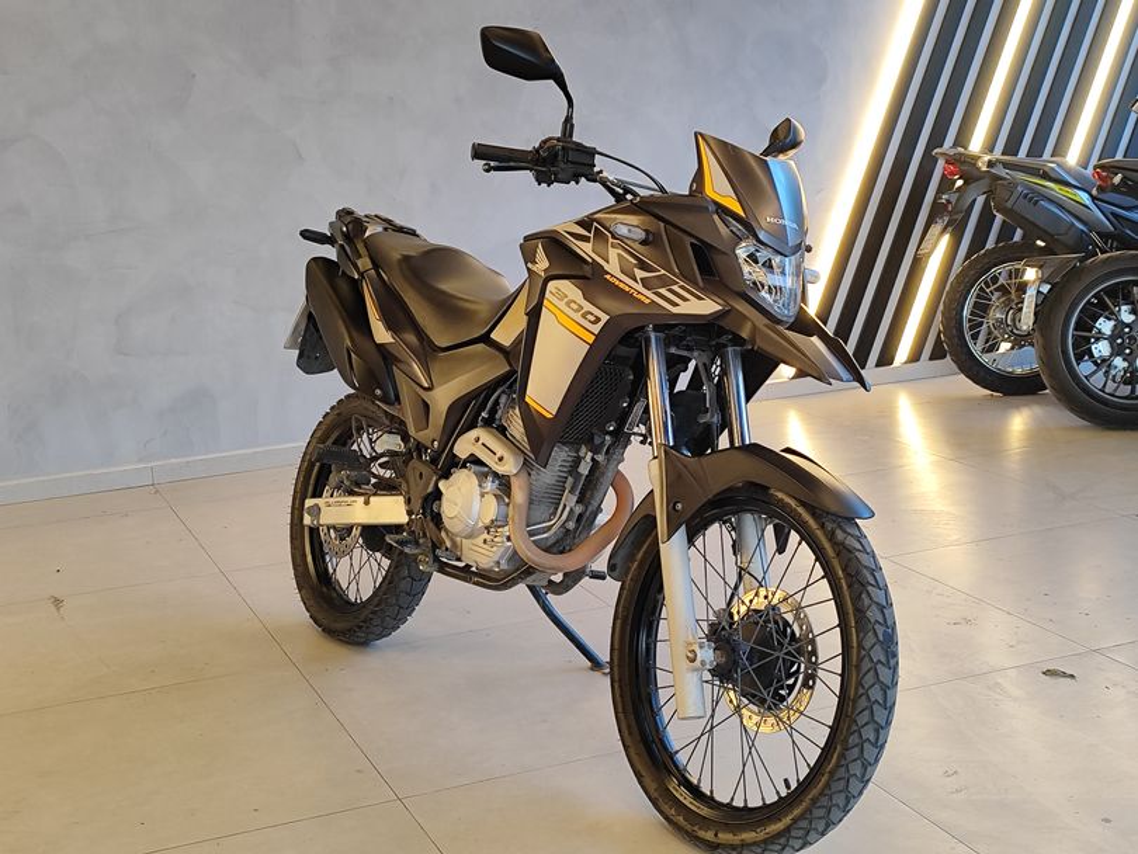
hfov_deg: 71.6
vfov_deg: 56.8
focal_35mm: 24
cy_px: 427
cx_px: 569
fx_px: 789
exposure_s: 1/60
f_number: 1.89
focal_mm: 5.89
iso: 395
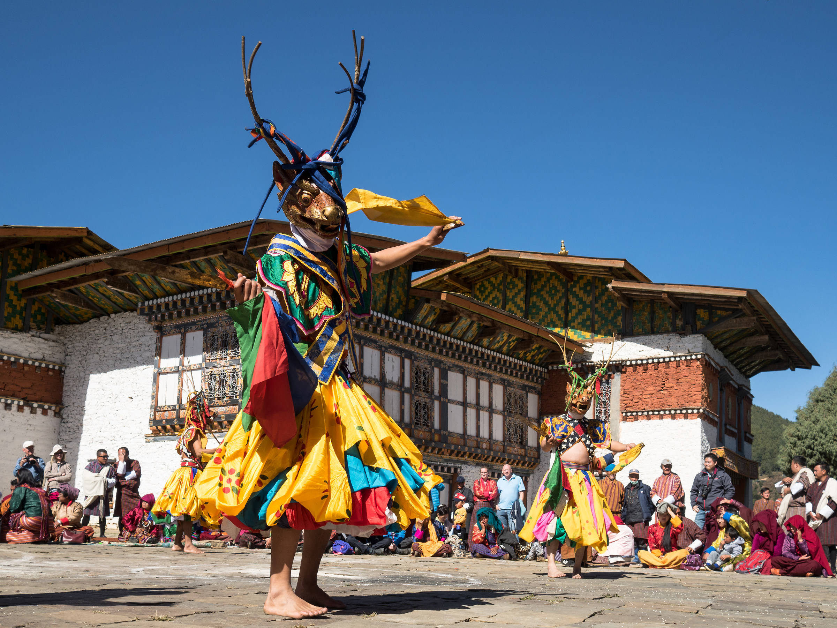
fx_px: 822
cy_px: 314
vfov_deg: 41.8
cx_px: 418
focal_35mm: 34
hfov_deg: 54.0
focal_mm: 17
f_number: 5.6
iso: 200
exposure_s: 1/800
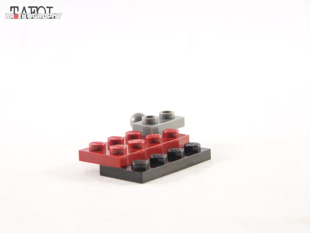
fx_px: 1048
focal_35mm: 117
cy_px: 116
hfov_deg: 16.8
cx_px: 155
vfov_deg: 12.7
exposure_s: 1/60
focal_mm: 19.4
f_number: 3.2
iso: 400
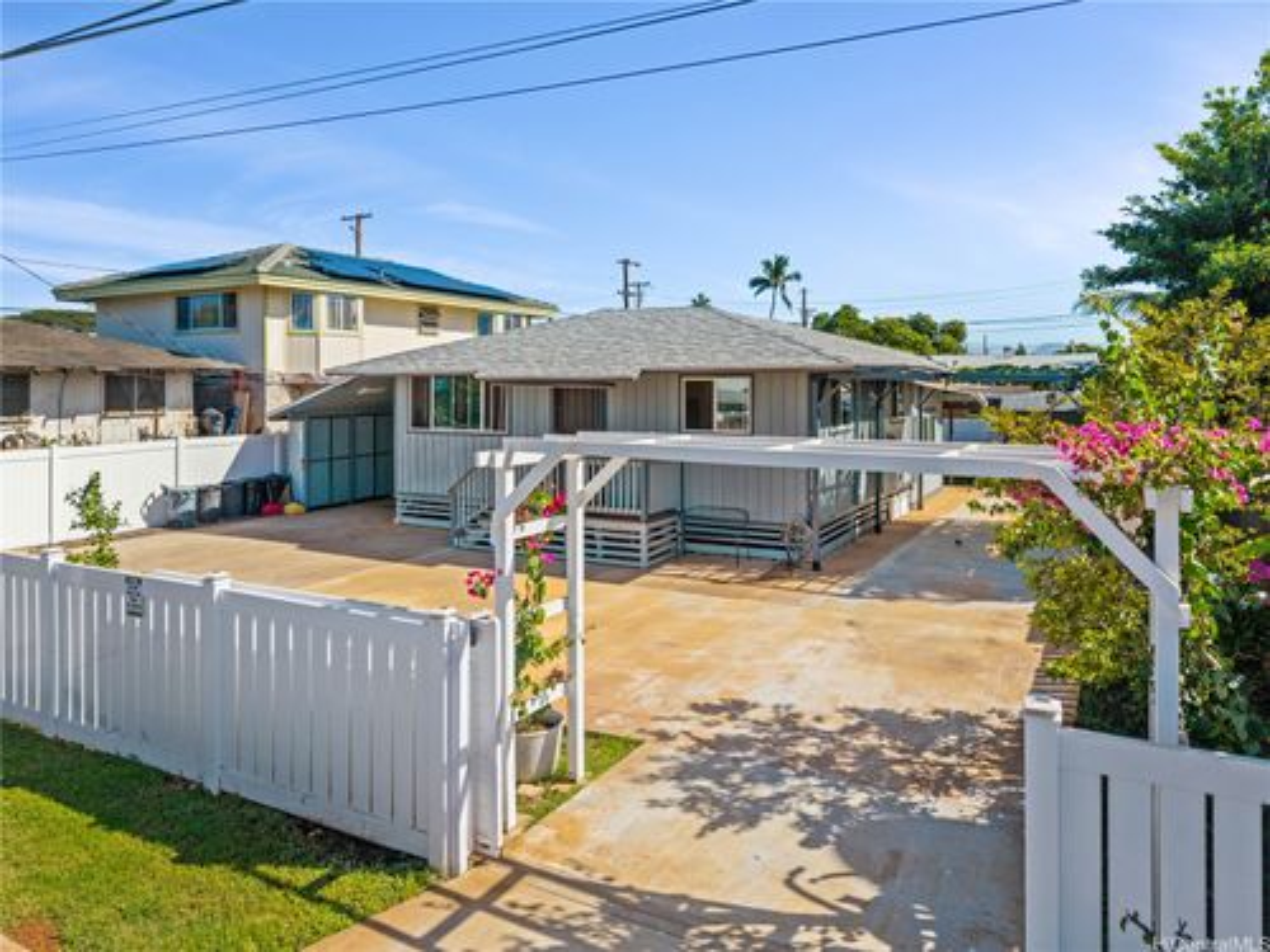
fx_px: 881
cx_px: 635
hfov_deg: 71.6
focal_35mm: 24
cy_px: 476
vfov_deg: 56.8
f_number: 1.8
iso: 170
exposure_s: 1/640
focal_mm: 8.67
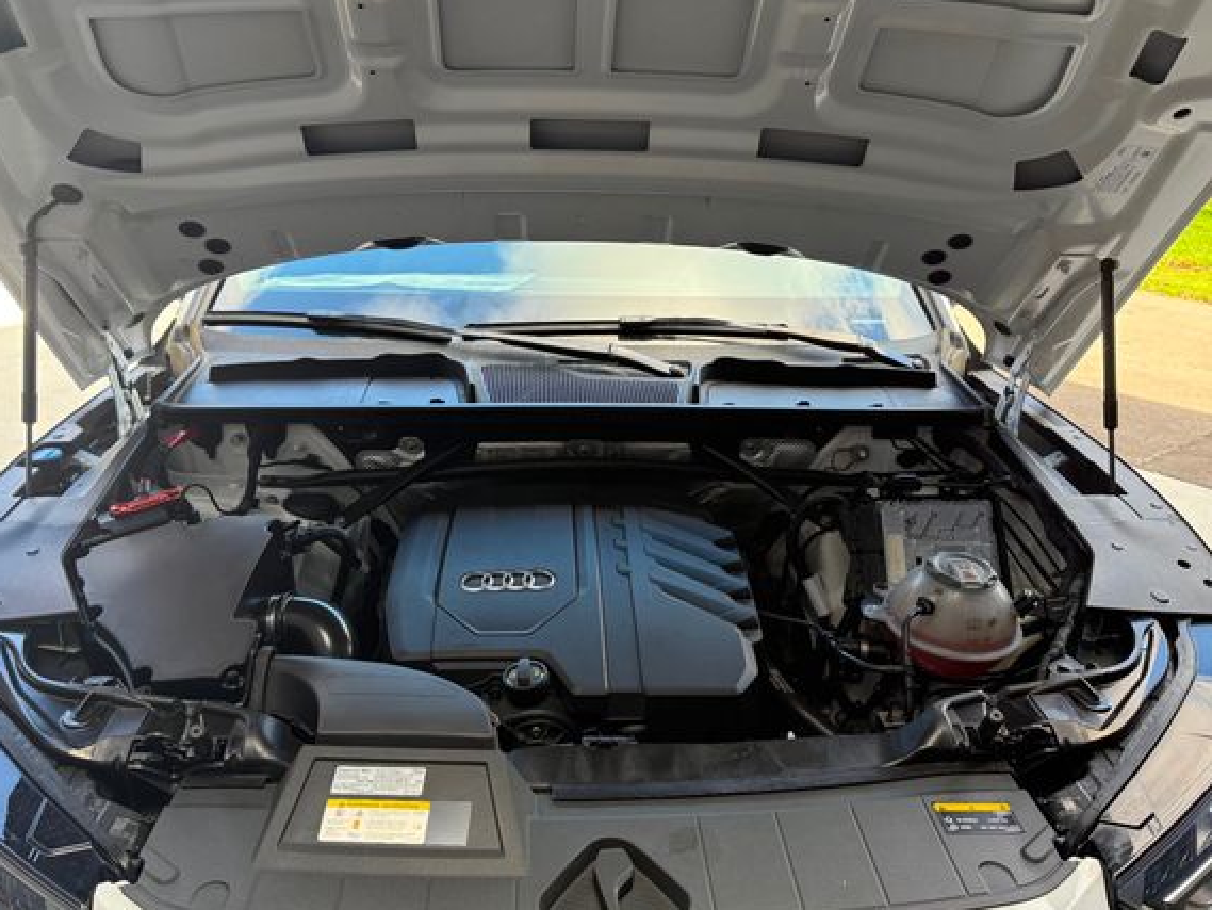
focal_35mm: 27
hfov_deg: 65.3
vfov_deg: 51.4
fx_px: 946
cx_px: 601
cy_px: 471
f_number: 1.78
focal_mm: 6.76
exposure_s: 1/243
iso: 125
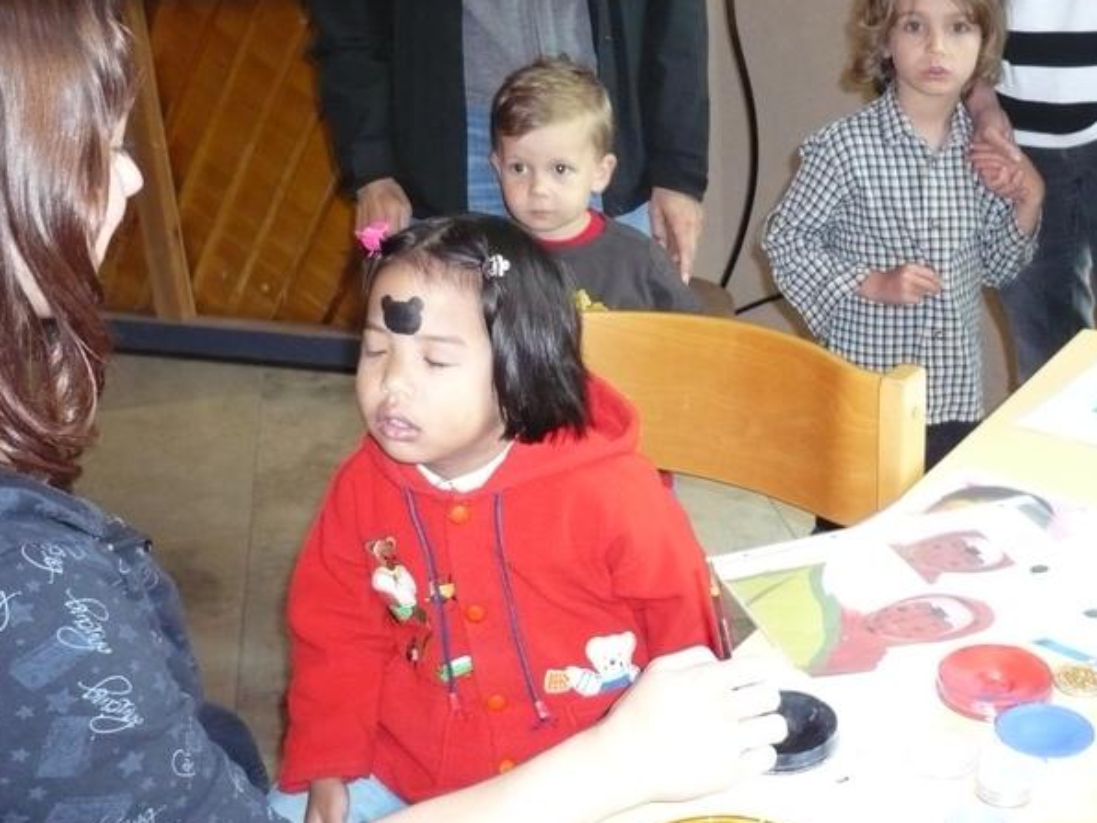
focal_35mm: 47
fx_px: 1489
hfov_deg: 40.1
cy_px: 414
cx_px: 694
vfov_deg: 30.9
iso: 320
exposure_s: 1/30
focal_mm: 5.8
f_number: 2.8
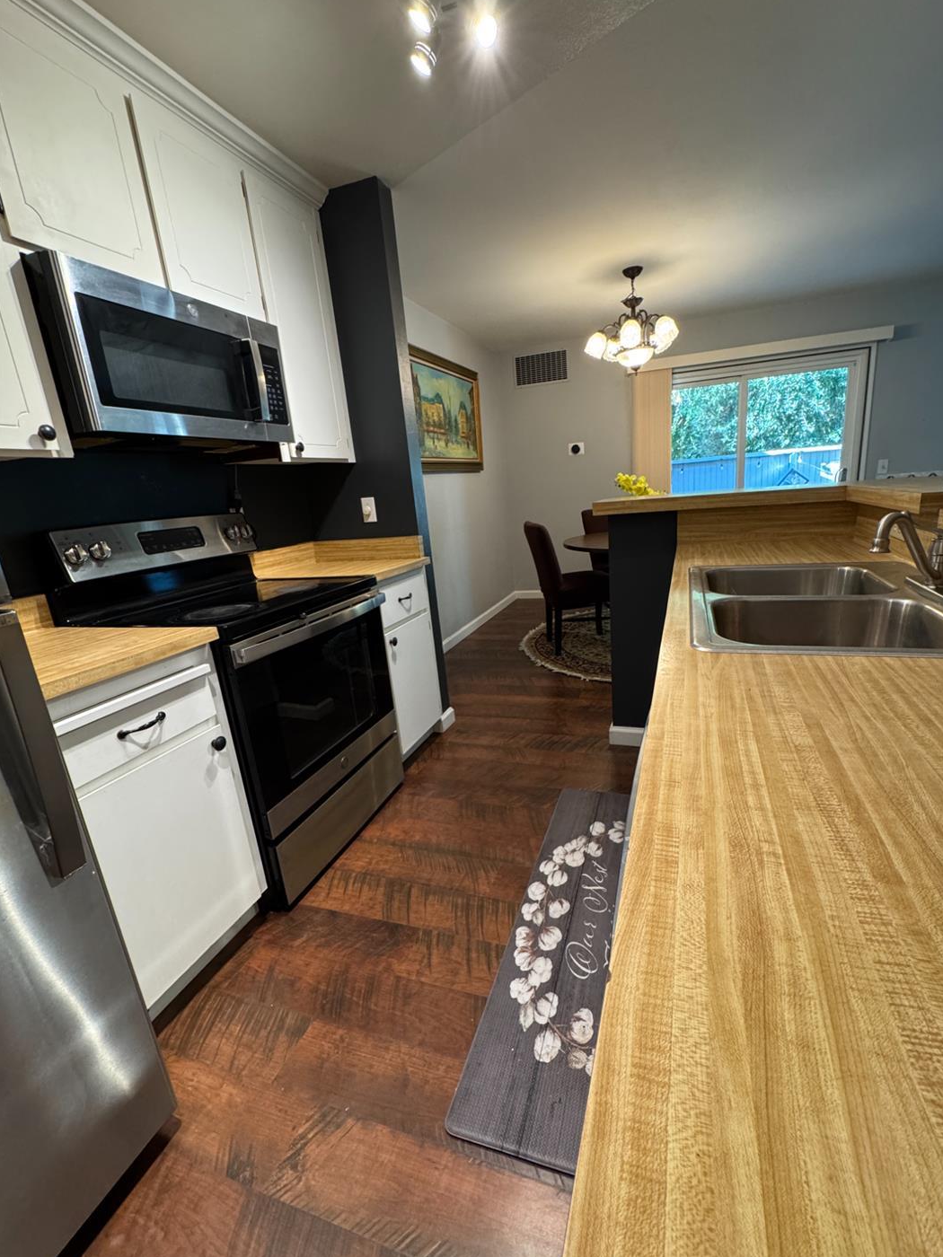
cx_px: 502
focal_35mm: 15
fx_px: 545
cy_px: 635
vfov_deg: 98.2
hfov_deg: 81.6
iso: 400
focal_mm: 2.22
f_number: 2.2
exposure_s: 1/60
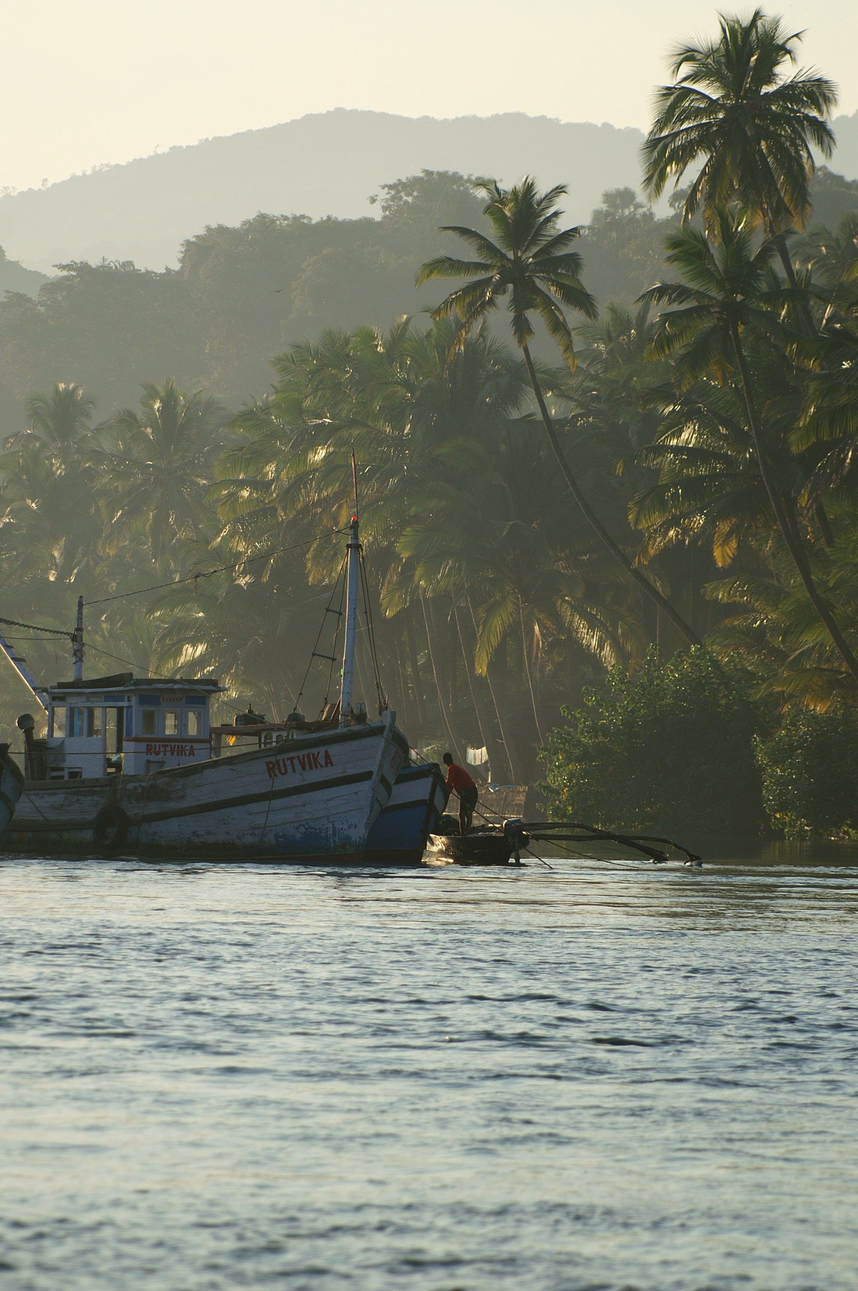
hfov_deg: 5.1
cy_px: 646
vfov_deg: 7.6
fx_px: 9670
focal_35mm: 270
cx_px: 429
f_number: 5.6
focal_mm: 180
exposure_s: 1/640
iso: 100
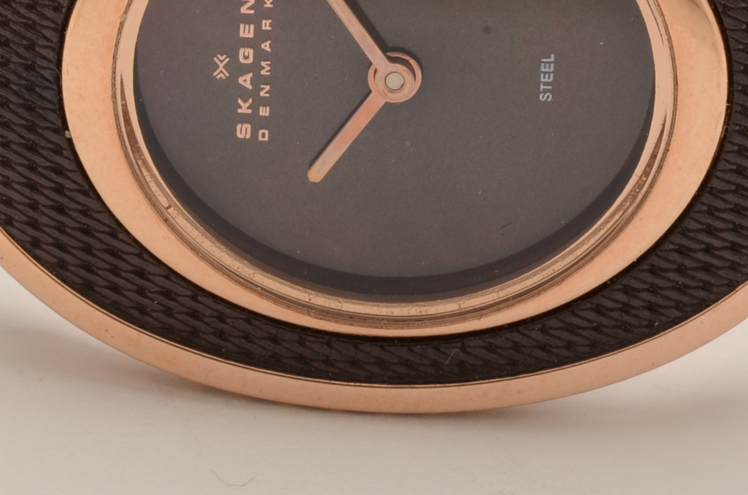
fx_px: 4230
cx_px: 405
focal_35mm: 204
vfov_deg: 6.7
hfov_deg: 10.1
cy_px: 46
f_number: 22
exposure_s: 1/200
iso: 400
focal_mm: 60
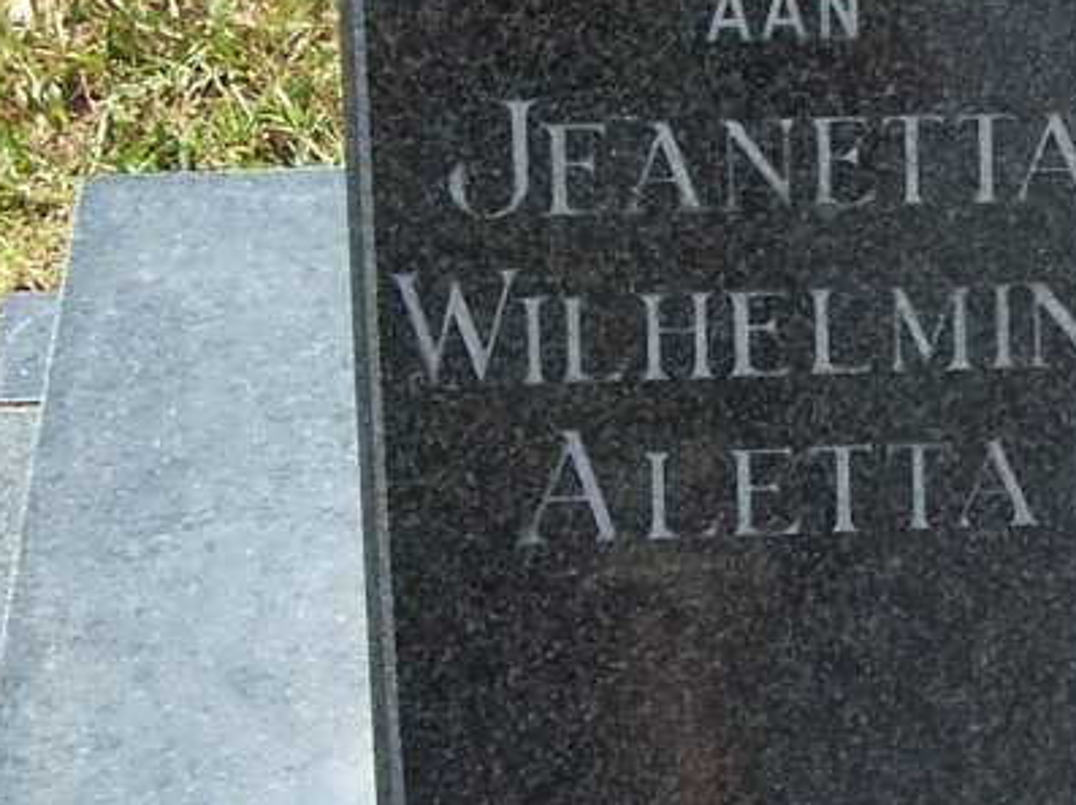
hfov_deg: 16.9
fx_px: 3571
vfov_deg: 12.9
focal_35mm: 115
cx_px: 1006
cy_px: 450
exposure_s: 1/500
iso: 80
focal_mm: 6.3
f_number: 4
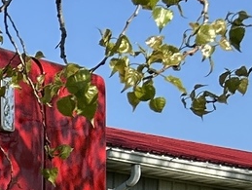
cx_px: -391
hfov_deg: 8.7
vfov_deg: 6.7
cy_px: 581
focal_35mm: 202
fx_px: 1473
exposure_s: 1/3077
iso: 50
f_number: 1.5
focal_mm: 5.7
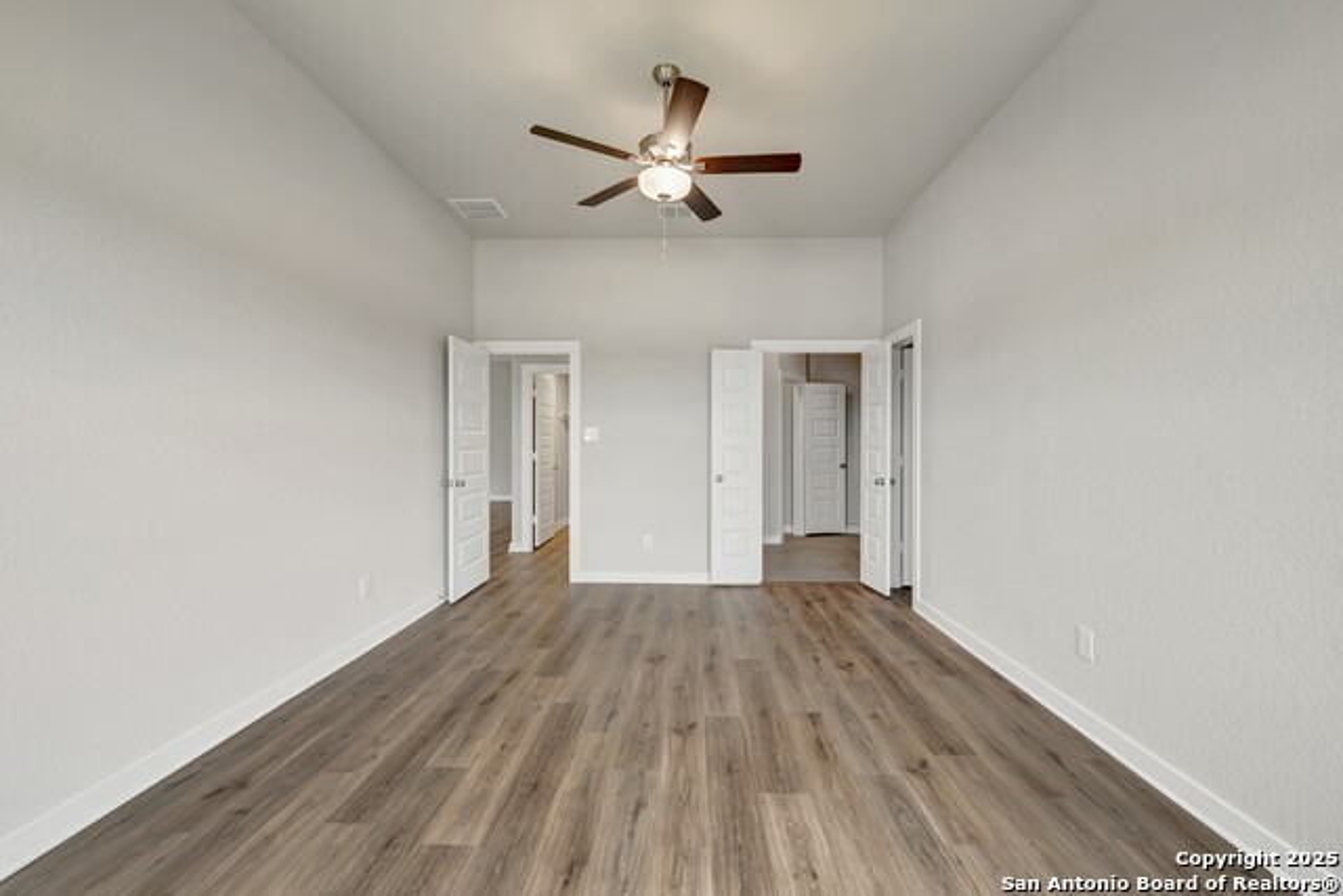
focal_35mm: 14
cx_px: 672
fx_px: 522
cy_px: 448
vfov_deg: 81.2
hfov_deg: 104.2
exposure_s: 1/2.5
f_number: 9
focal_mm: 14
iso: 100
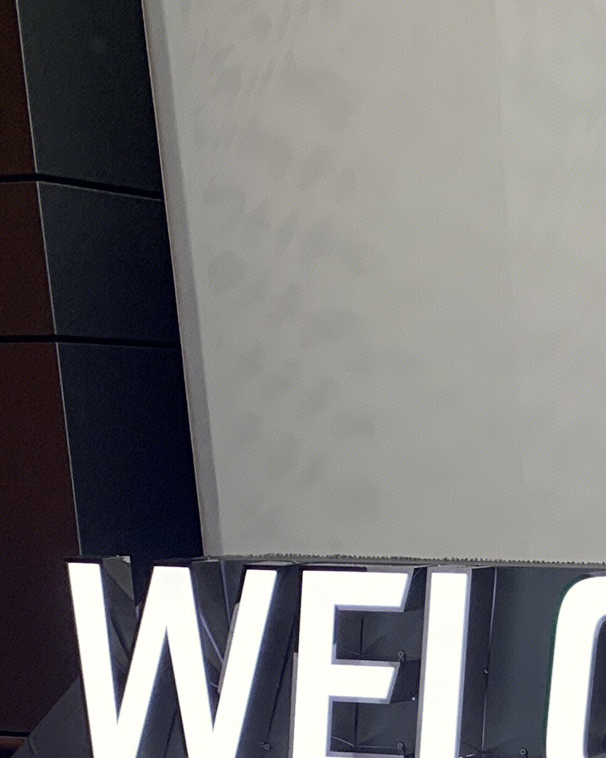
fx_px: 2017
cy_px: 1005
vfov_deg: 19.5
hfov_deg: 15.3
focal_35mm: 90
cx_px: 1012
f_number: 1.8
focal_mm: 4.25
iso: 25
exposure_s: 1/100
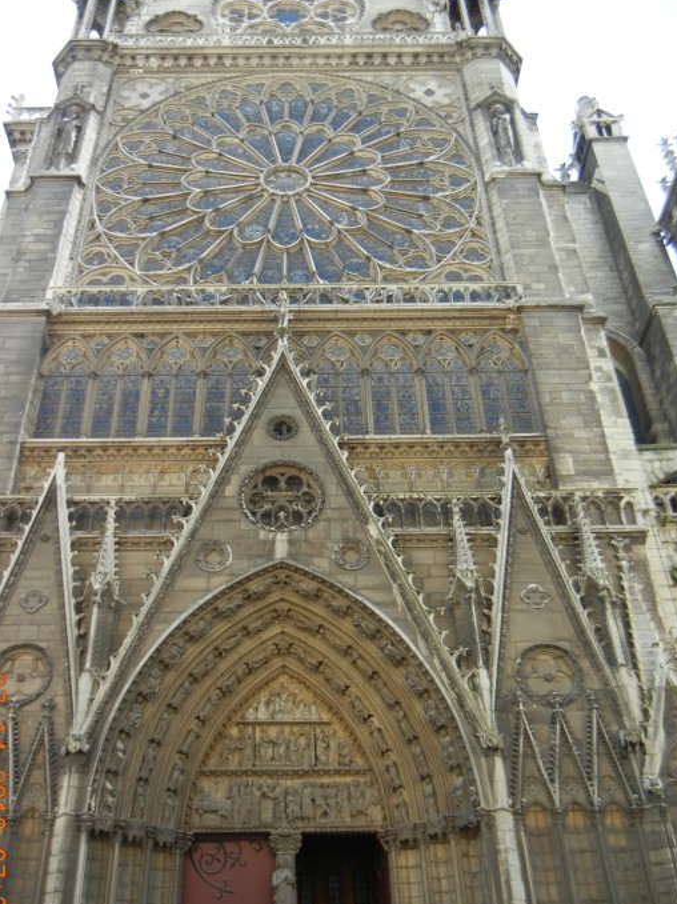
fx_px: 887
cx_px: 297
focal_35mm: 34
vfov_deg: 53.9
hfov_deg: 41.7
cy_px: 476
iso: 160
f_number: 3.5
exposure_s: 1/264
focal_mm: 5.4
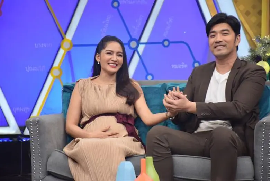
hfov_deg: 14.4
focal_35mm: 142
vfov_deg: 9.6
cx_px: 135
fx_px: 1069
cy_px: 90
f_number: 5.6
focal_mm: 95
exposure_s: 1/400
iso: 1000
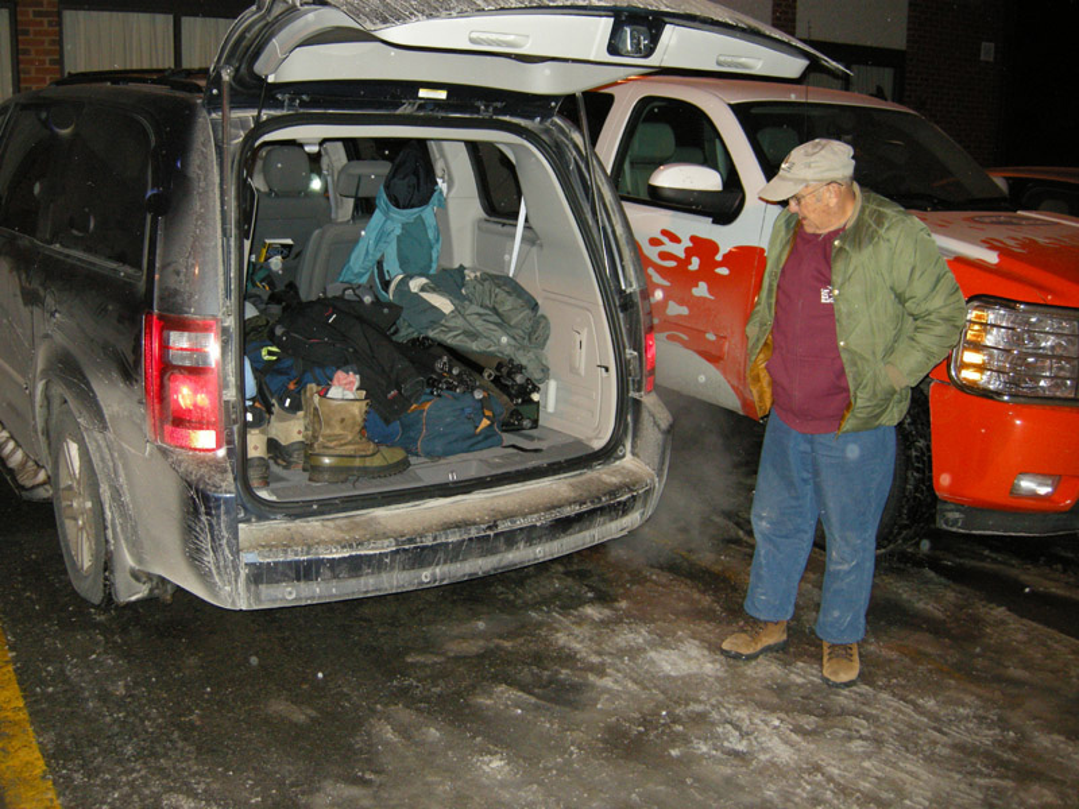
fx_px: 1091
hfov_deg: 52.6
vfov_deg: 40.7
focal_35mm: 35
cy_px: 404
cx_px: 540
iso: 278
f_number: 2.7
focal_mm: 7.5
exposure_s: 1/60
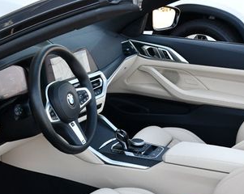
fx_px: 519
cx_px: 152
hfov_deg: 26.4
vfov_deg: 20.8
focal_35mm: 72
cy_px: 172
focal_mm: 18
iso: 400
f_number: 4.5
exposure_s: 1/250
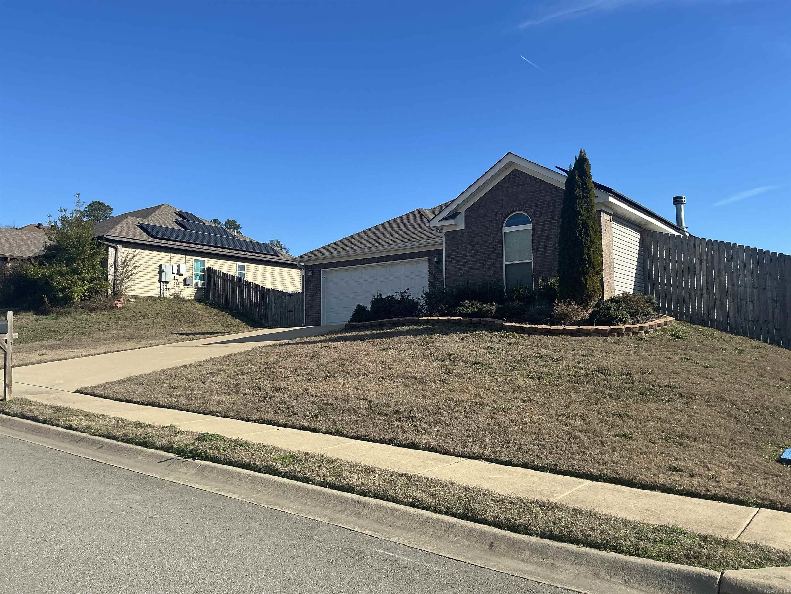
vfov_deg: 49.7
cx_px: 396
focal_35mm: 28
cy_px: 297
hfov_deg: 63.4
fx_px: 640
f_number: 1.8
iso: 25
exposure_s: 1/1490
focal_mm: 3
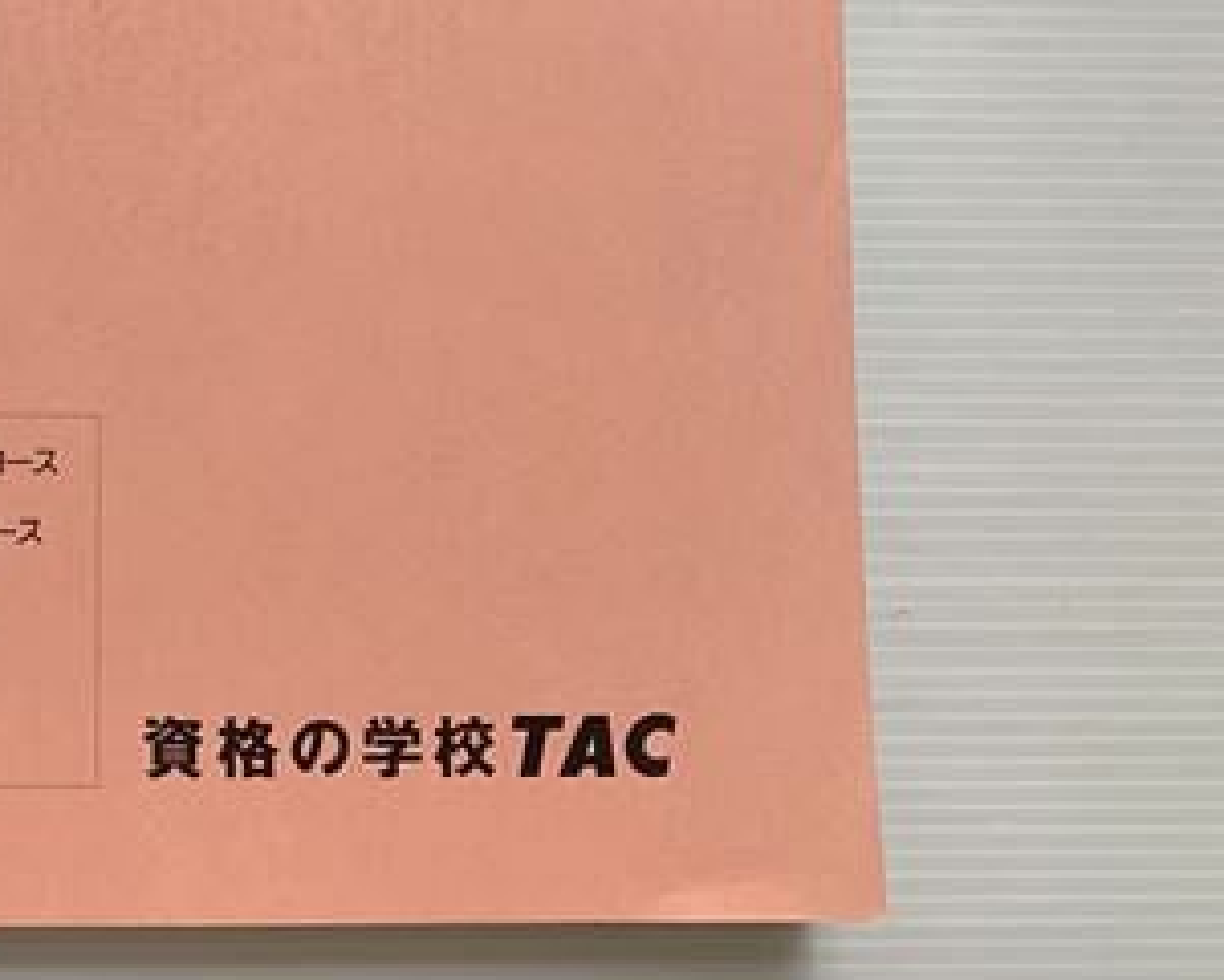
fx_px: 1957
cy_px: 61
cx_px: 73
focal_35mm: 54
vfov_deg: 26.9
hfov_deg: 32.6
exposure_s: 1/63
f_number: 1.8
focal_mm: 4.25
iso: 40
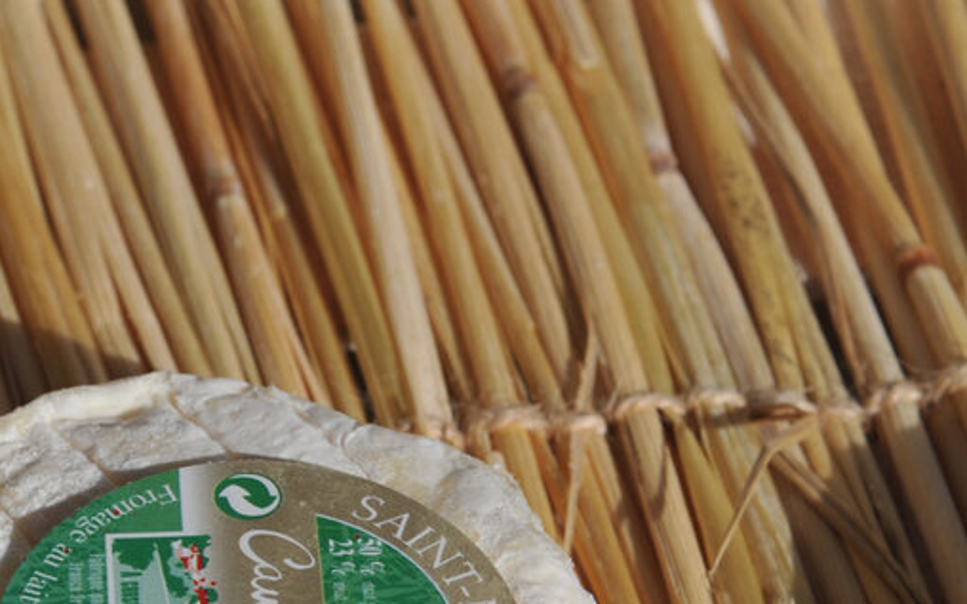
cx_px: 160
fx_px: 4004
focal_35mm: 152
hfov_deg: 13.7
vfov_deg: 8.6
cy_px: 629
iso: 200
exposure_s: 1/160
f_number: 14
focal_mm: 70
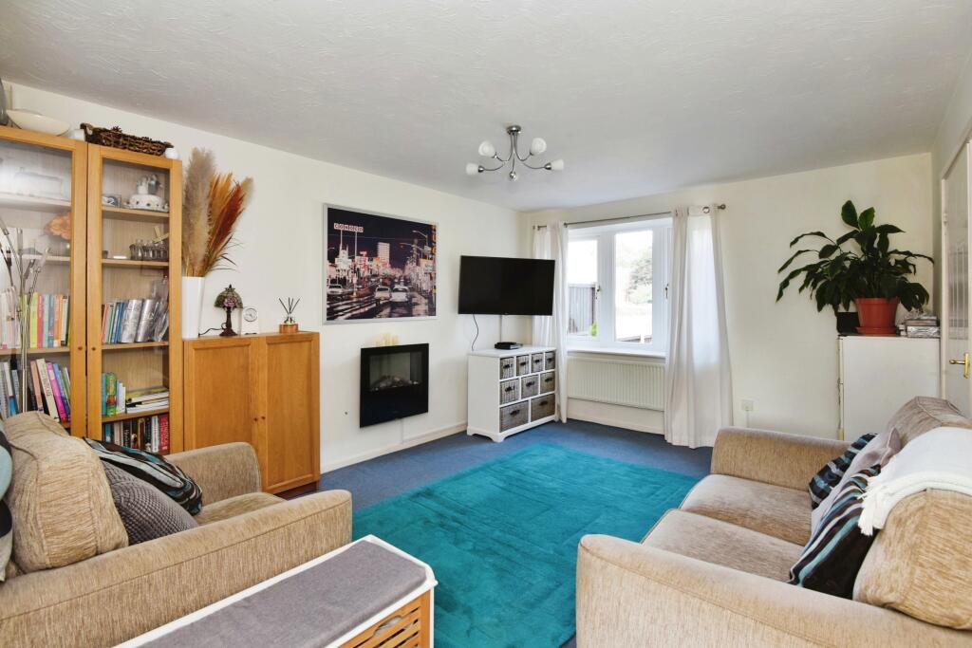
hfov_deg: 96.7
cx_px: 486
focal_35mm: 16
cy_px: 324
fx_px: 432
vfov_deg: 73.8
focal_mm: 16
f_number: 7.1
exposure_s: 1/30
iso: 400
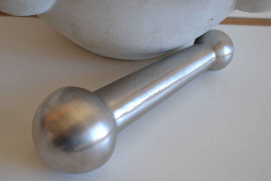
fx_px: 452
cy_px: 90
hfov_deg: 33.4
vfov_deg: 22.6
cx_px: 136
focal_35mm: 60
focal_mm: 40
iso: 400
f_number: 5.3
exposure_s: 1/30
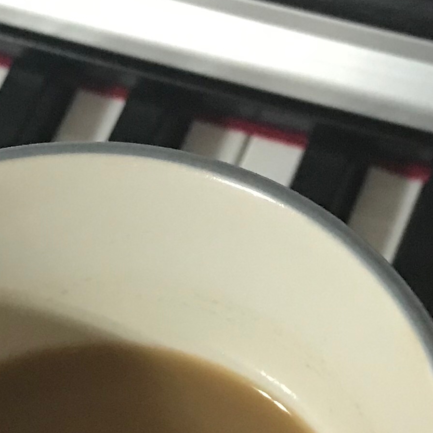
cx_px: 113
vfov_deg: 15.5
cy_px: 402
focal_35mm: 111
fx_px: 1571
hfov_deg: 15.6
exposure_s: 1/13
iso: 100
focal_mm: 3.99
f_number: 1.8
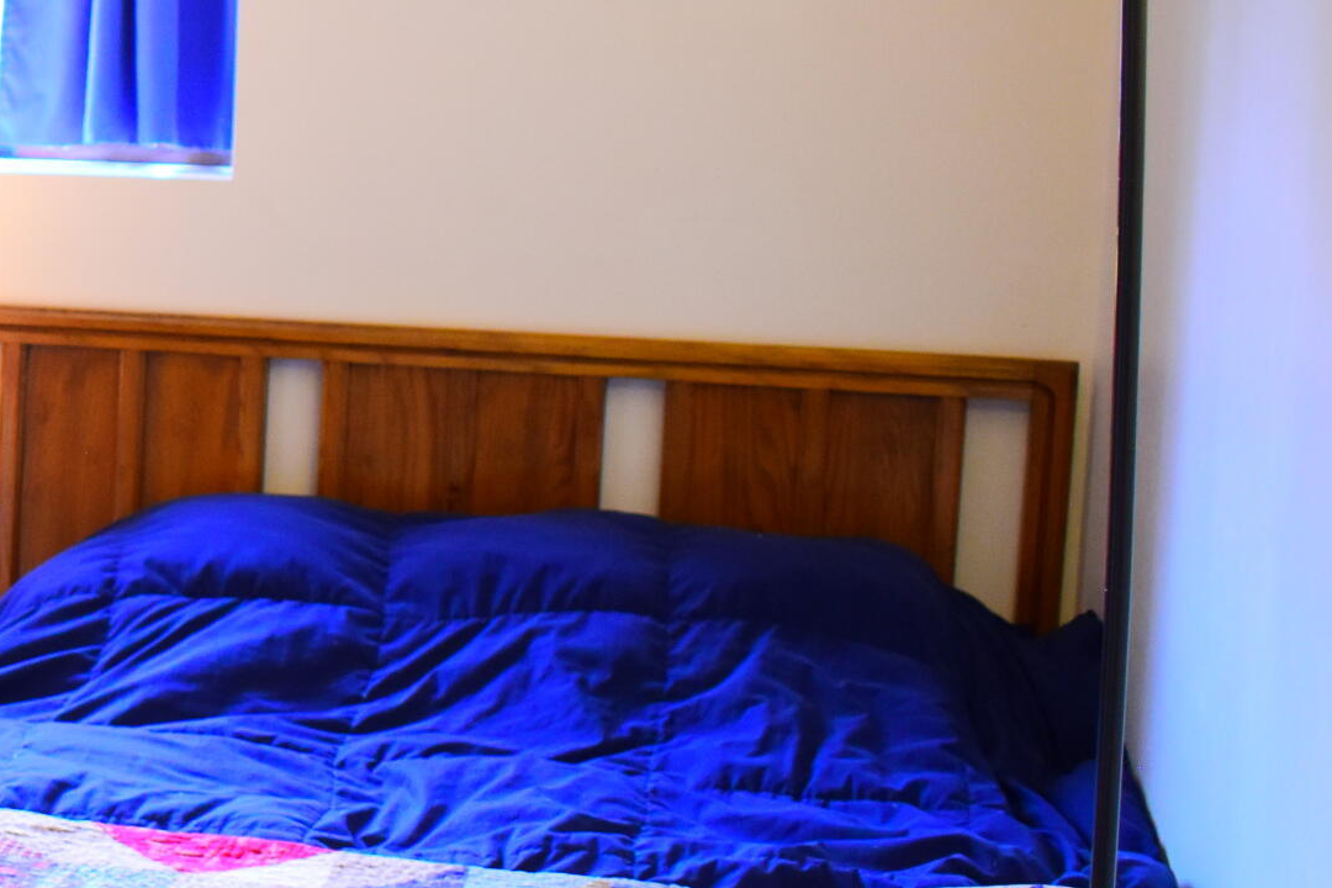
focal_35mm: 75
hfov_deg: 24.0
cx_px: -358
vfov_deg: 18.2
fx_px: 2775
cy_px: 365
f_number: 3.5
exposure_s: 1/60
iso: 900
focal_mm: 18
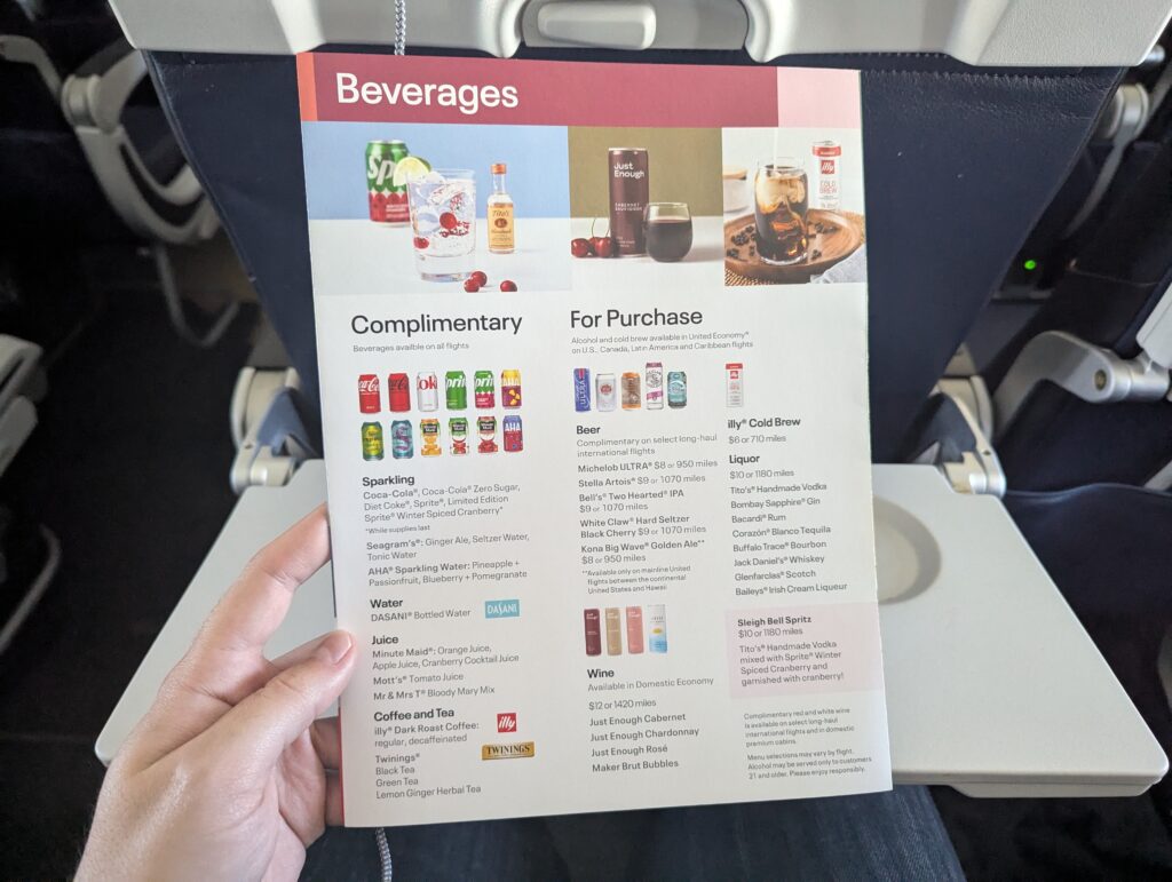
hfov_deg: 71.5
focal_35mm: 24
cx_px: 586
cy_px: 441
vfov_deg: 56.9
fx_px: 814
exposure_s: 1/100
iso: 2042
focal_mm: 6.81
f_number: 1.85
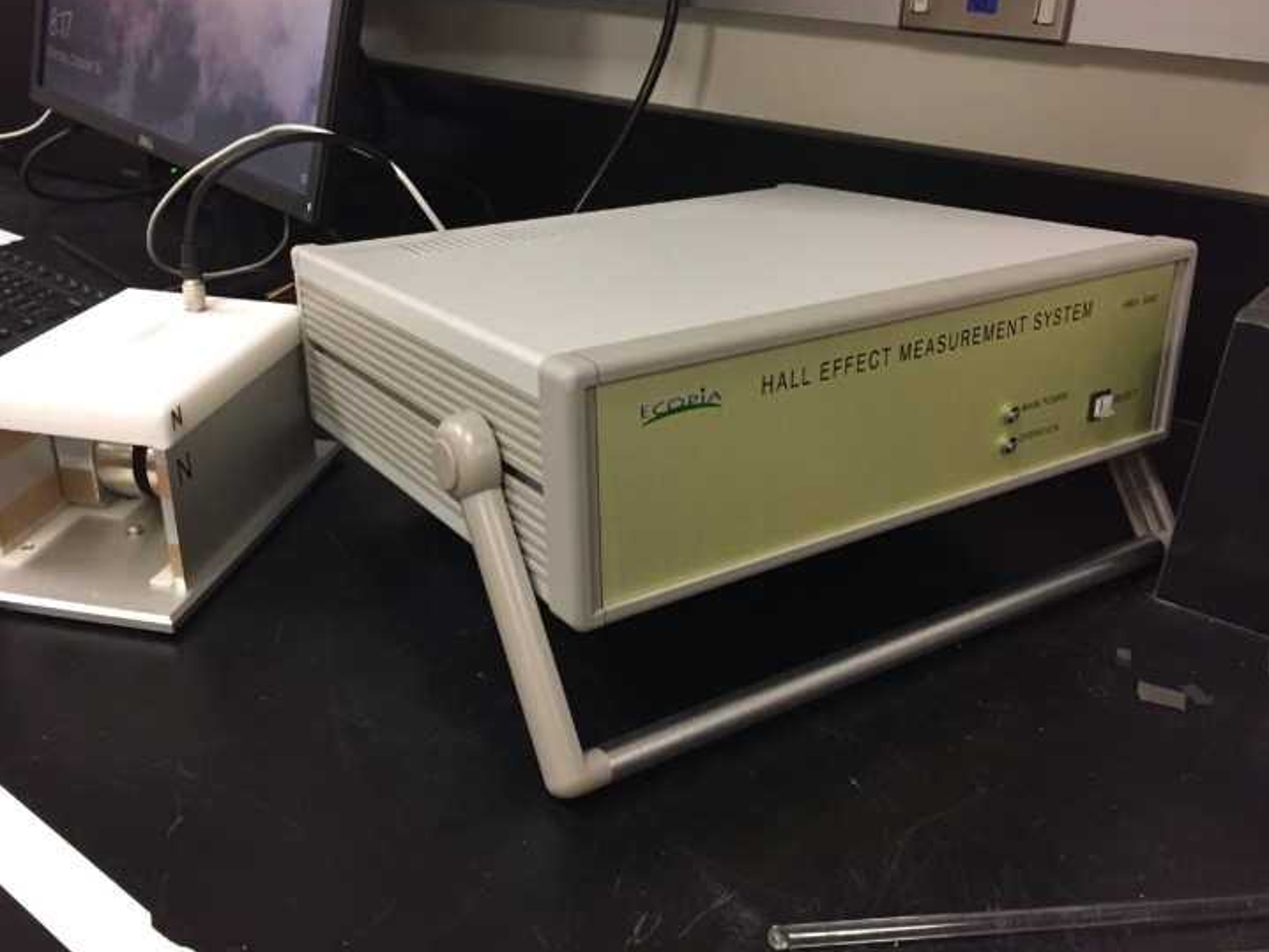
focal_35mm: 31
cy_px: 459
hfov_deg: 58.3
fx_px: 1137
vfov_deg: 45.5
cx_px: 594
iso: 250
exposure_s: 1/30
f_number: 2.2
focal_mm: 4.15
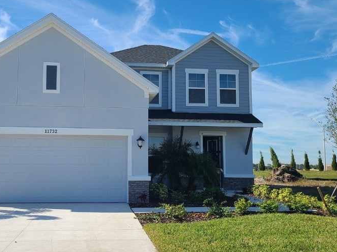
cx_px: 139
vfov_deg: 35.9
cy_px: 126
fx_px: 389
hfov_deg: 46.6
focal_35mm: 40
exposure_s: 1/2436
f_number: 1.8
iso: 40
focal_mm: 5.4
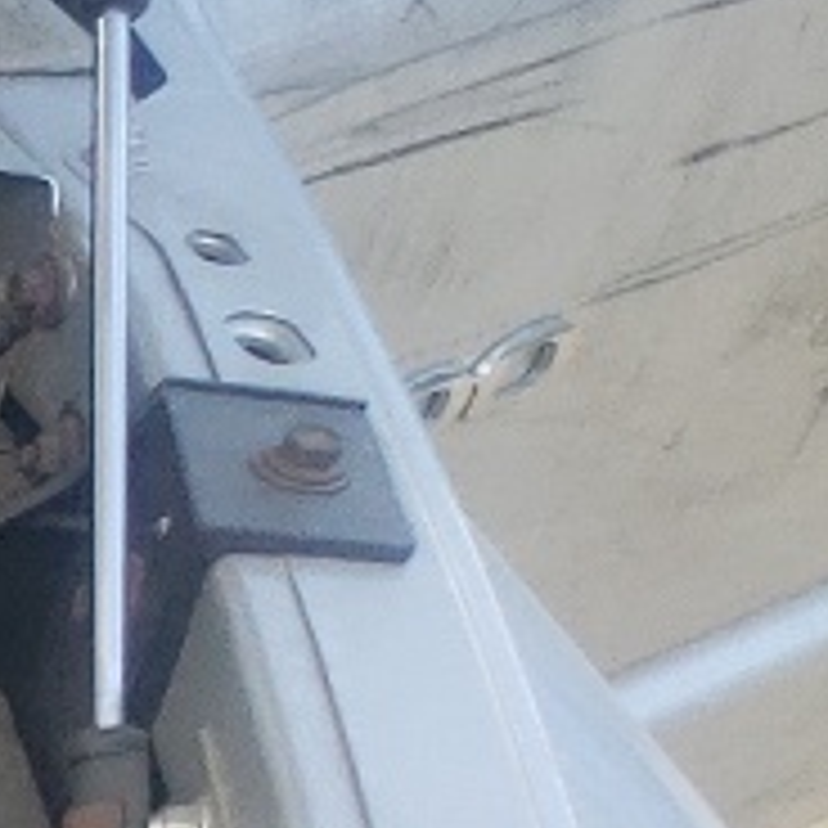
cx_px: -2763
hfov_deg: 6.5
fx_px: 5412
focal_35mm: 200
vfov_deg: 8.0
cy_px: 2020
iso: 50
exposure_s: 1/270
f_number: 1.5
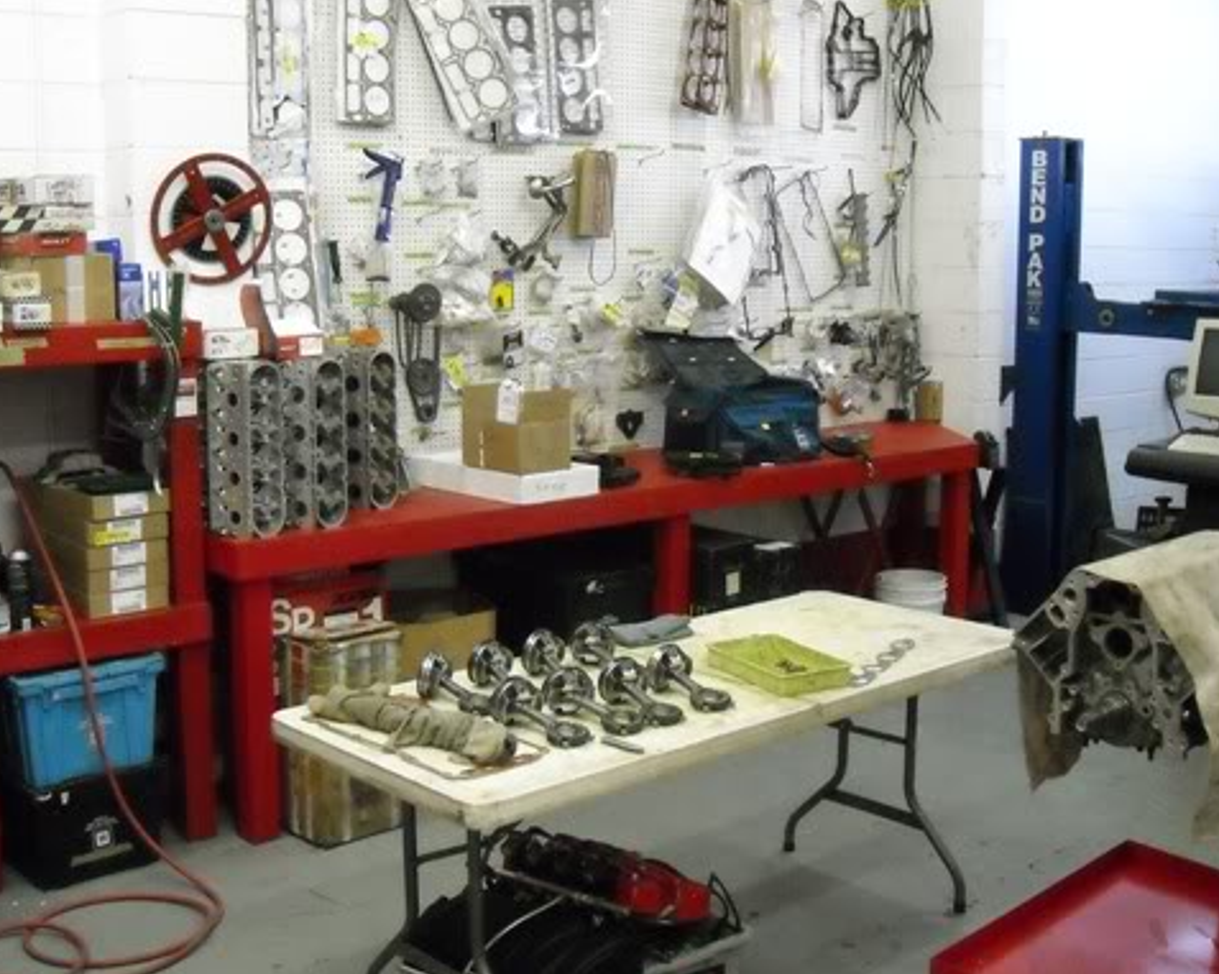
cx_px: 585
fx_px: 1550
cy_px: 470
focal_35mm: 43
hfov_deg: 42.9
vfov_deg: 34.9
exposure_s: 1/74
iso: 800
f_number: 2.8
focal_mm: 5.7
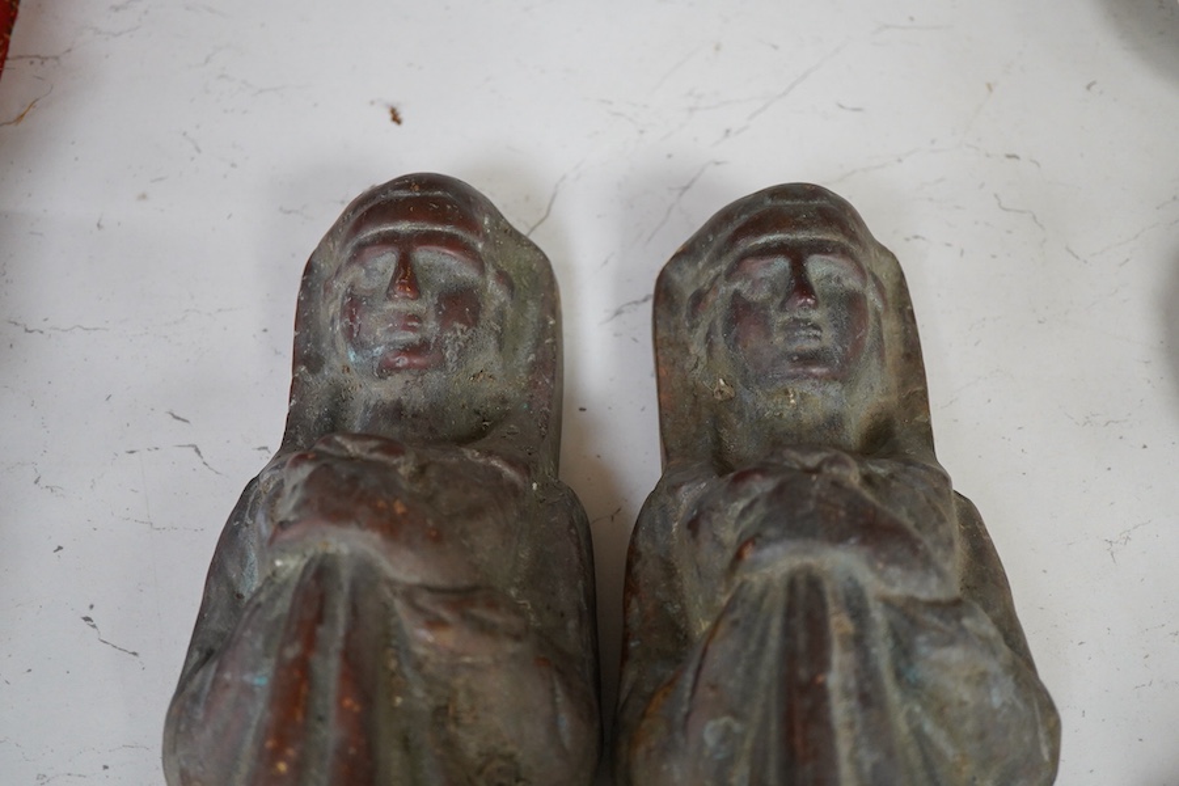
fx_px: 1474
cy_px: 393
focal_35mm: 45
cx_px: 590
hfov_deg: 43.6
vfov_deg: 29.9
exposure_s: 1/125
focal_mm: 30
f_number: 3.5
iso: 1250
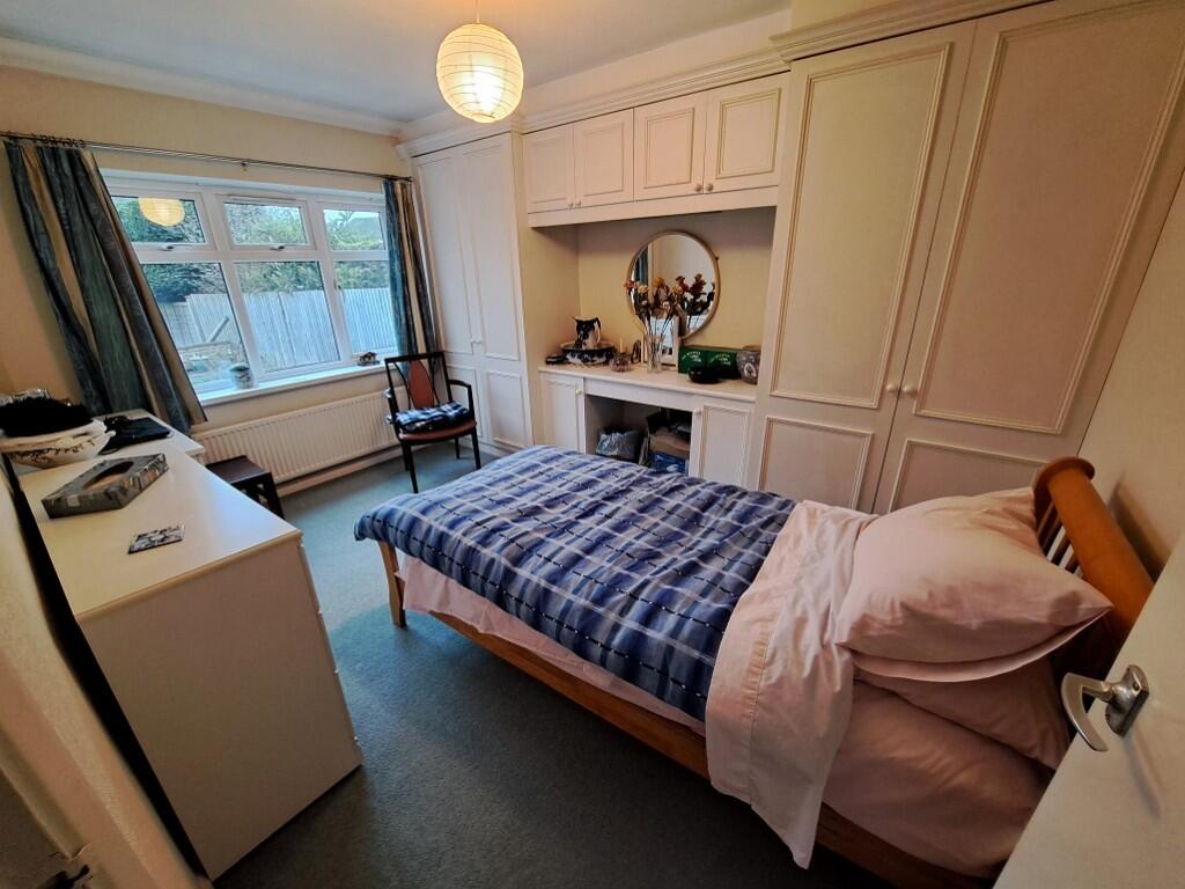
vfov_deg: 89.9
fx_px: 445
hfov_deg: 106.2
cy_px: 444
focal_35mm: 13
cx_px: 592
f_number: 2.2
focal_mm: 1.74
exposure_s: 1/50
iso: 250
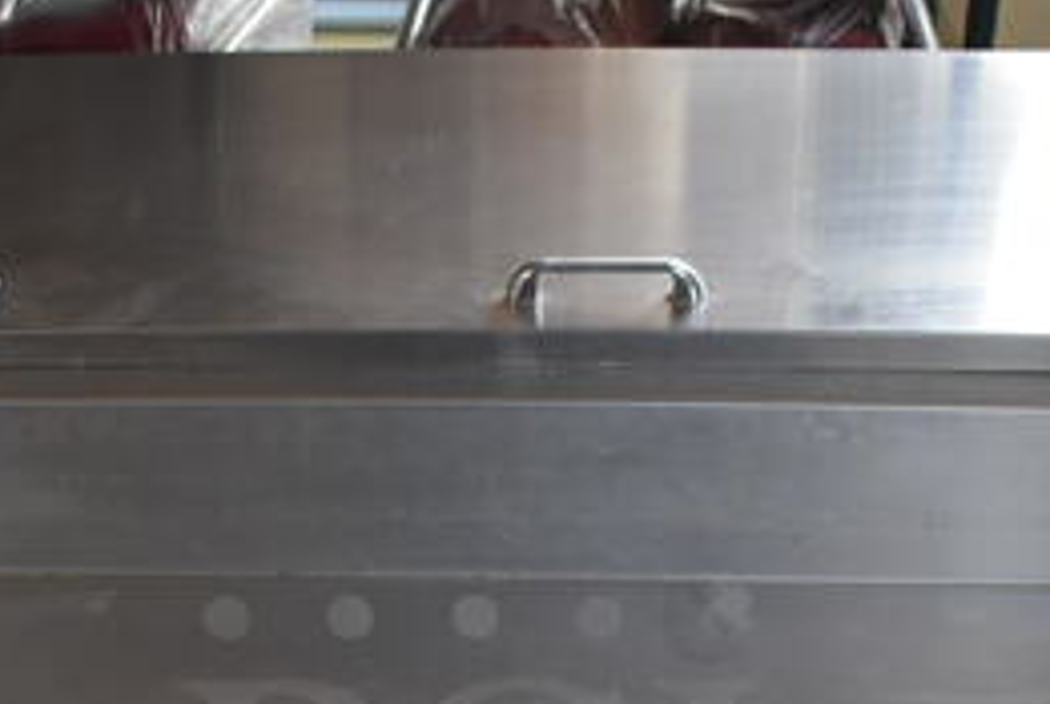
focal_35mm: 63
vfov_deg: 20.6
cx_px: 475
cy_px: 780
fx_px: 1841
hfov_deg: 31.8
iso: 1400
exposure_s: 1/125
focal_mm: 18
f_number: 3.5
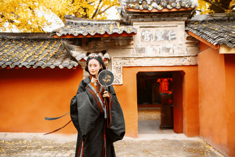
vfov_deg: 37.9
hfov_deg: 54.4
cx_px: 118
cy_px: 78
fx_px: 228
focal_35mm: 35
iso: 200
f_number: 1.8
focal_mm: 35
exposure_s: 1/1000
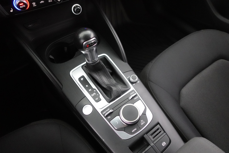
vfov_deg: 53.1
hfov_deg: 73.7
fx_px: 153
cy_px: 76
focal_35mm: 24
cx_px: 114
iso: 3200
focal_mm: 9.4
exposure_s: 1/50
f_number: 1.8
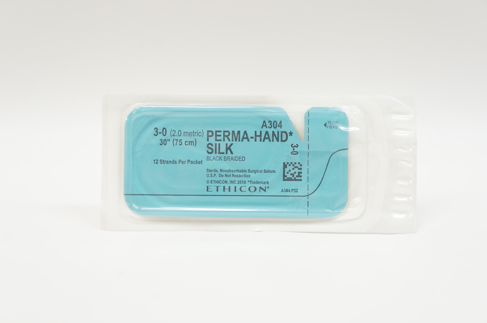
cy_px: 162
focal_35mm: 60
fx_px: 811
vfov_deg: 22.6
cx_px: 244
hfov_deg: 33.4
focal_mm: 40
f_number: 6.3
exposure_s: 1/50
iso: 400
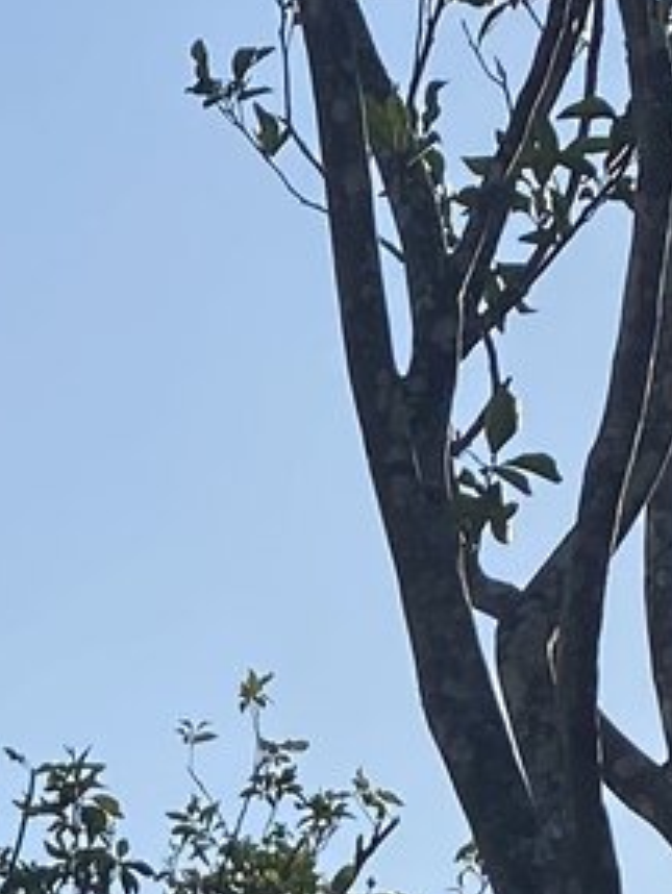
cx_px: -231
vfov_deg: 10.5
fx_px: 4730
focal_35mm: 183
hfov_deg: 8.0
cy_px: 1285
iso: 32
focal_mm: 4.25
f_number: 1.8
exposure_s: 1/4808
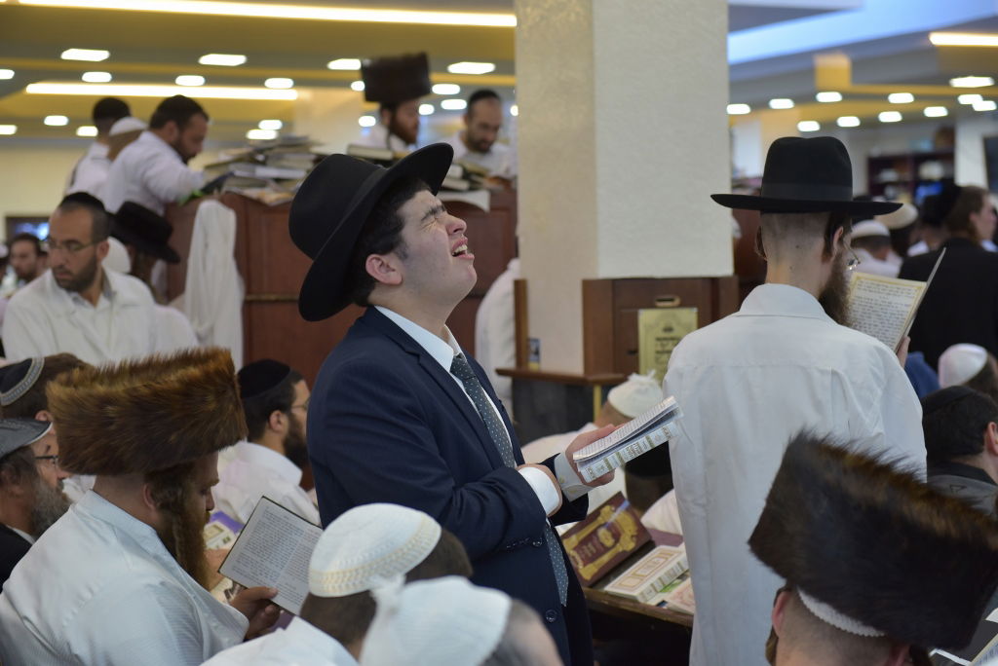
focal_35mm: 70
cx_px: 499
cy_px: 333
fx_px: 1942
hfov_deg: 28.8
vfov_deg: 19.5
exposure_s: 1/250
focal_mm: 70
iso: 1000
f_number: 3.5
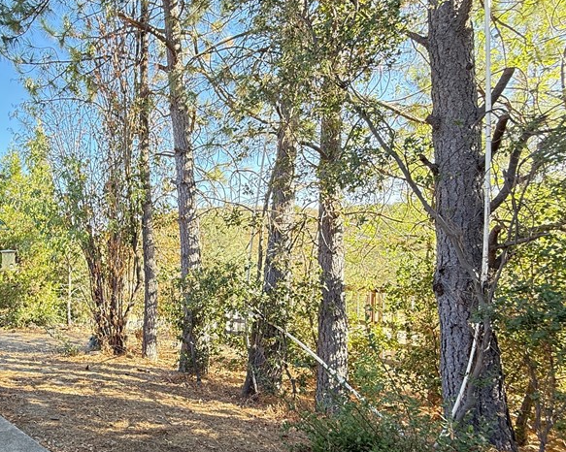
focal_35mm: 24
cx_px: 124
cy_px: 265
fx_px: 402
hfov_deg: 64.9
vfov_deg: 58.4
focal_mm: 2.22
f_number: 2.2
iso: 80
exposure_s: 1/99
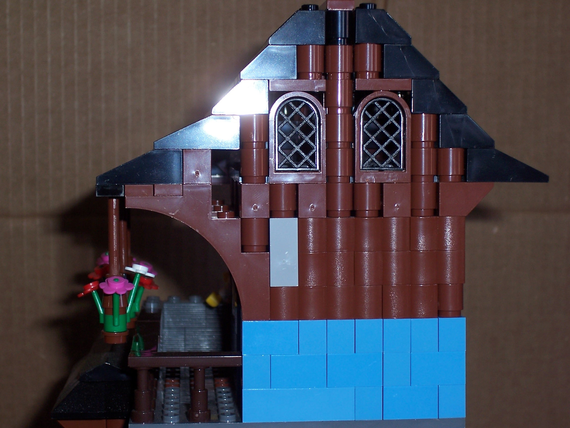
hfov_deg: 23.8
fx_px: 1350
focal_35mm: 82
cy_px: 214
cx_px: 285
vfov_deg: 18.0
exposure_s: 1/90
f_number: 4.1
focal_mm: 13.5
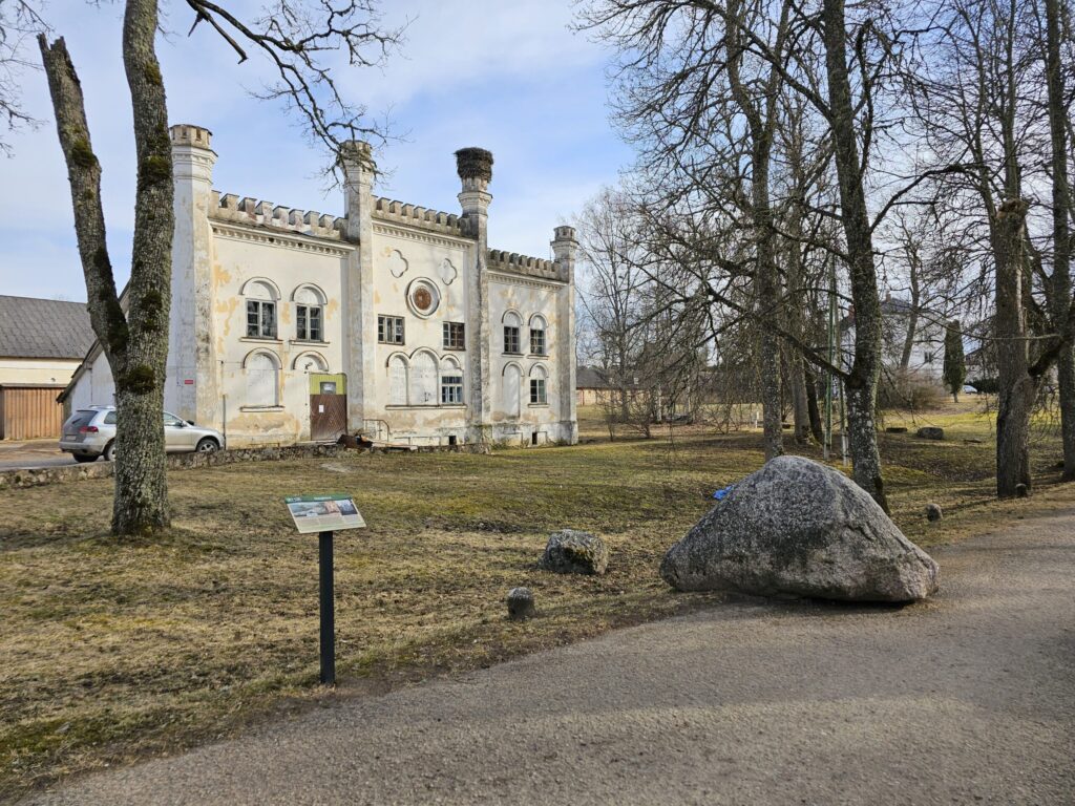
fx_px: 714
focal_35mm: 23
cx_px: 538
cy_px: 403
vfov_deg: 58.9
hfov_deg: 73.9
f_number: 1.7
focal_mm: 6.3
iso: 10
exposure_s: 1/449
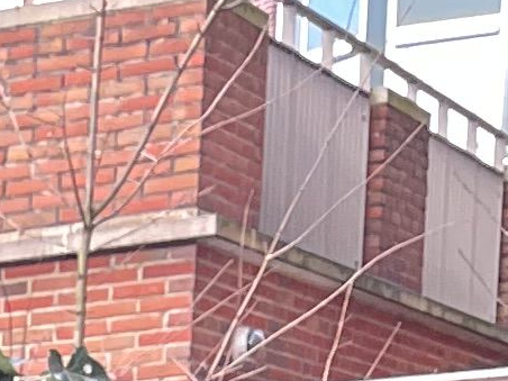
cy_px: 1823
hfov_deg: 7.6
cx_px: -947
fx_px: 3405
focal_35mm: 232
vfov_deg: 5.2
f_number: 1.6
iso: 125
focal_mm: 5.1
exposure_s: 1/121
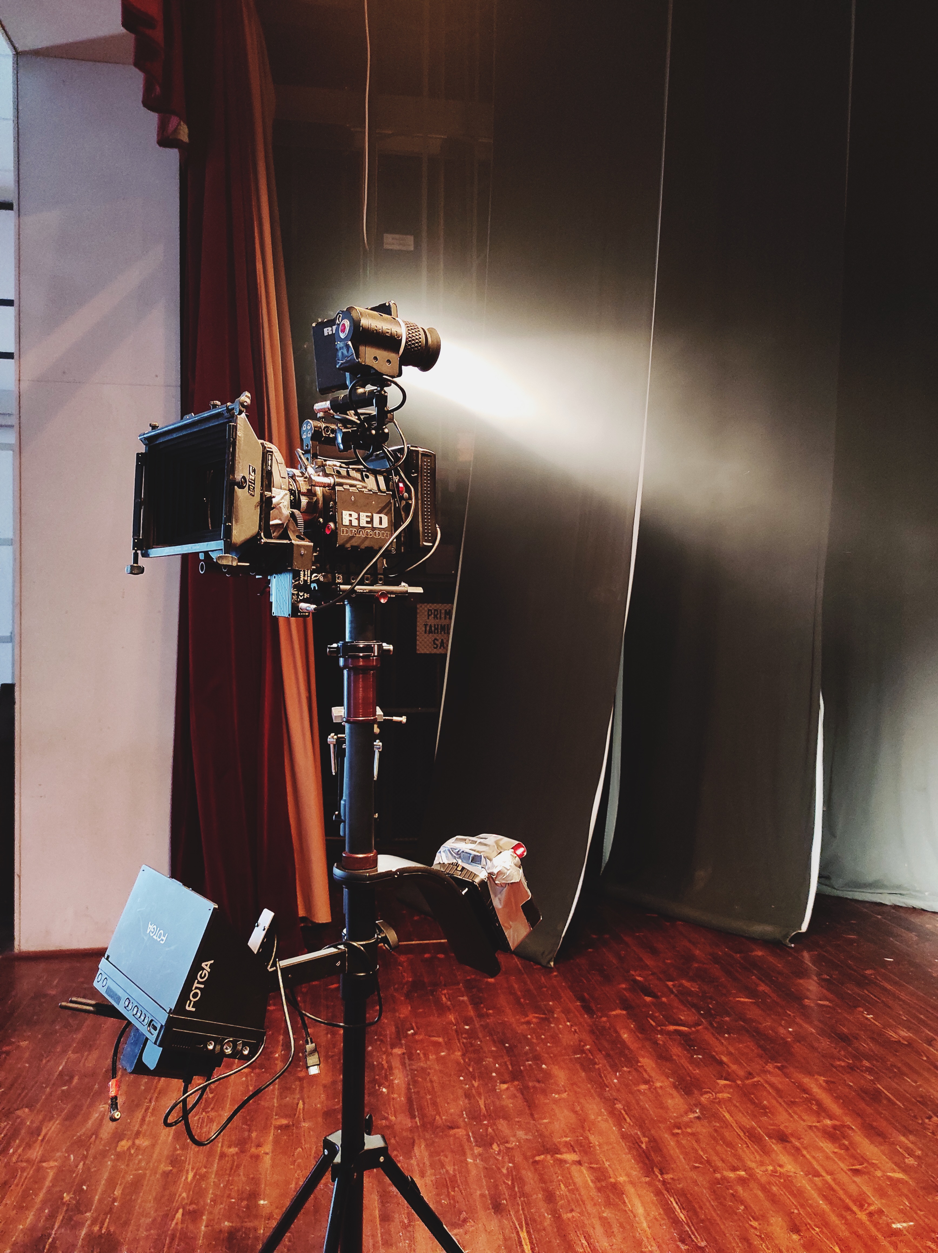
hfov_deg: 54.8
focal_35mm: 25
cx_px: 469
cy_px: 626
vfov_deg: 69.4
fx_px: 905
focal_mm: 5.43
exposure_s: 1/20
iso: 1790
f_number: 1.89
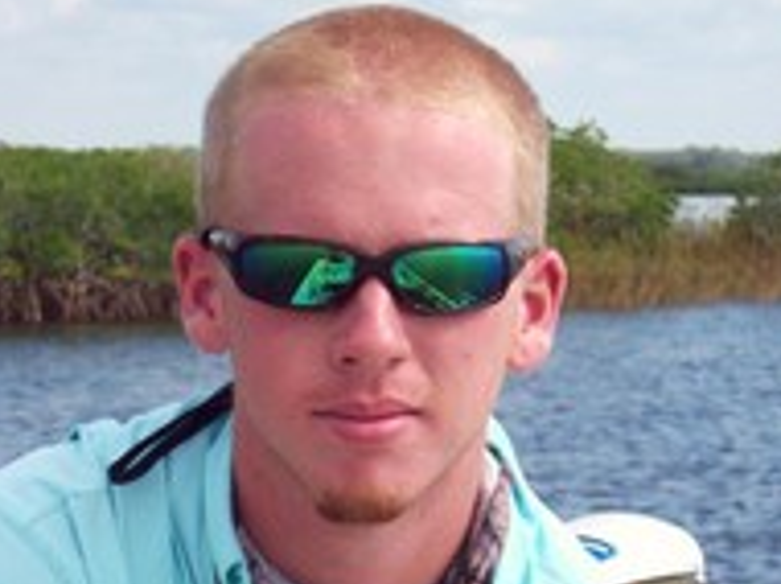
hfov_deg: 10.2
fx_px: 4371
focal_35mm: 194
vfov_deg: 7.6
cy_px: 576
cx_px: 345
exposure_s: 1/632
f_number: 4.7
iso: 80
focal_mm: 15.3
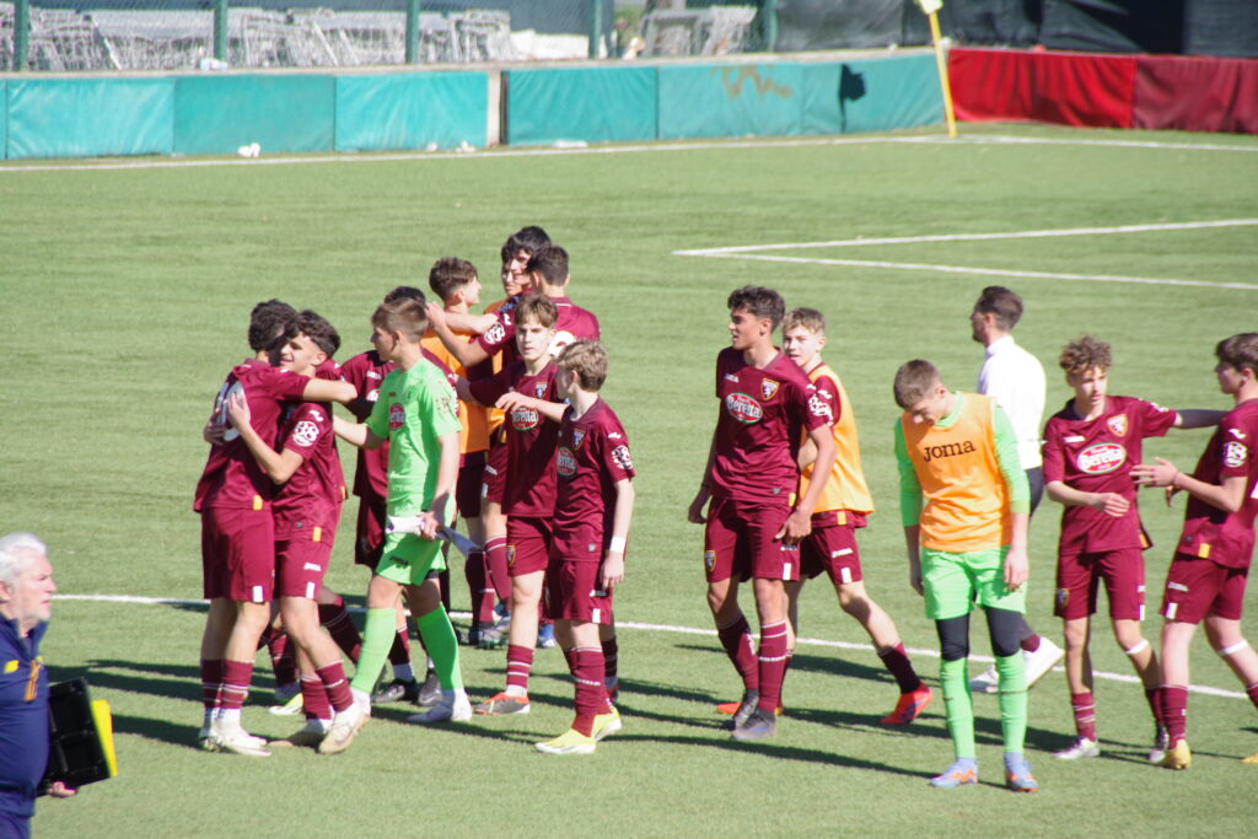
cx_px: 629
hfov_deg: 5.5
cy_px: 420
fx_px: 13105
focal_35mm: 375
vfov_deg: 3.7
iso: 800
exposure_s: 1/1000
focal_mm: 250
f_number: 9
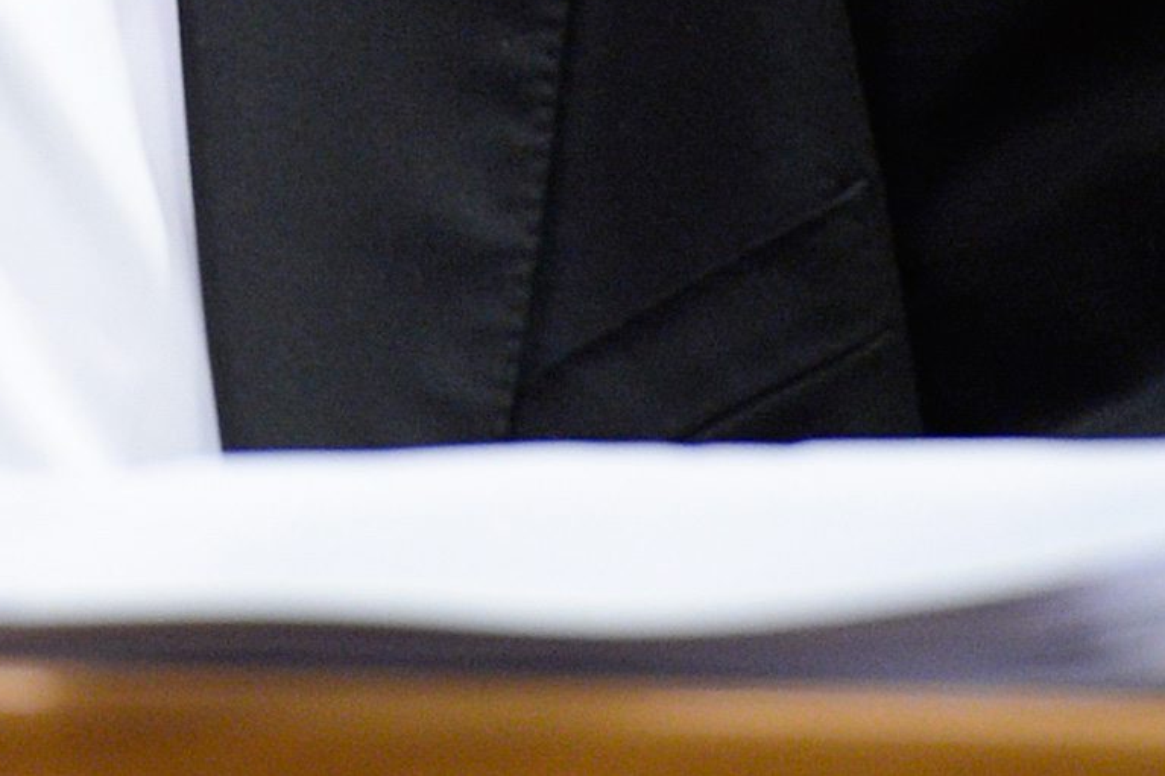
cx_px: -128
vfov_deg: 1.8
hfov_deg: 2.6
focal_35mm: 782
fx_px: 25299
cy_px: -739
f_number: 3.2
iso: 2000
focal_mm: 200
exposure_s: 1/250
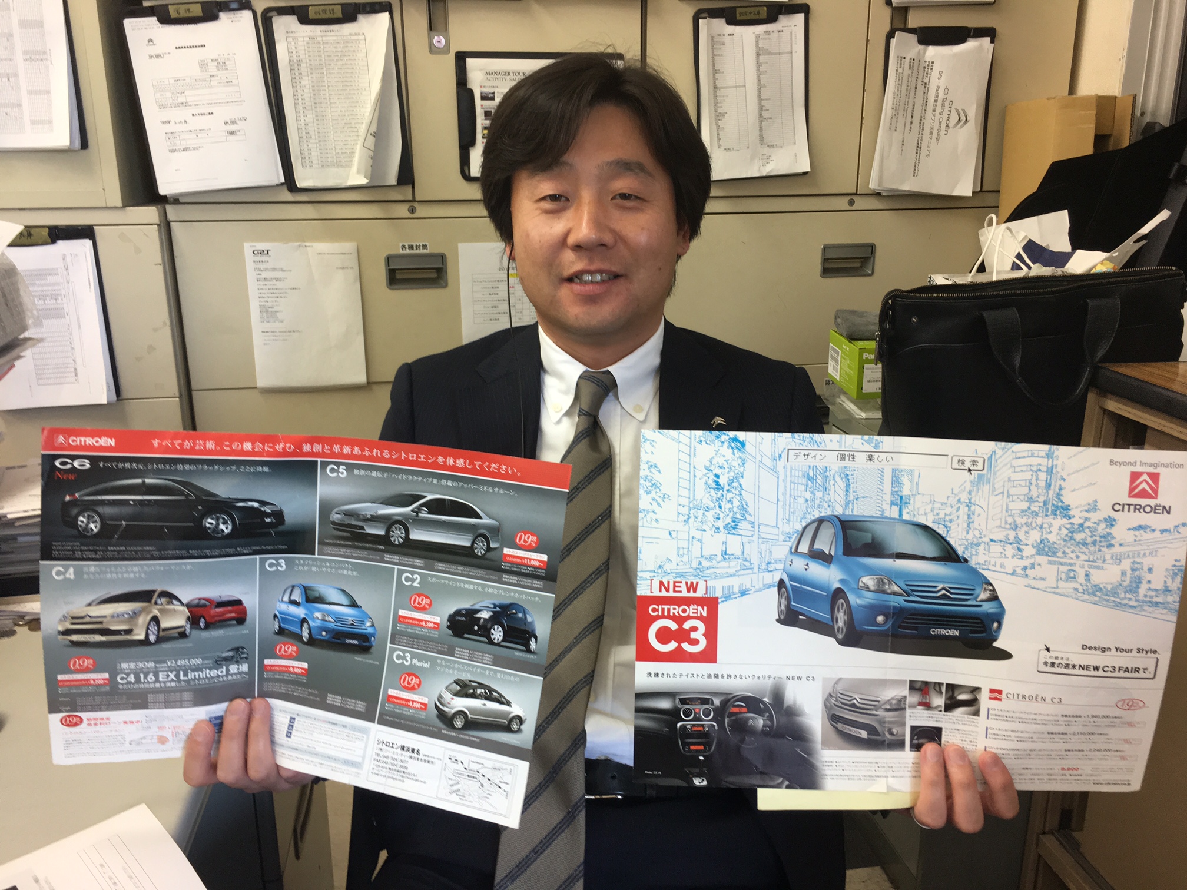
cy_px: 445
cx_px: 594
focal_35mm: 29
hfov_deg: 61.7
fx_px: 994
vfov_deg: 48.2
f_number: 2.2
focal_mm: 4.15
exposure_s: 1/30
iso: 50
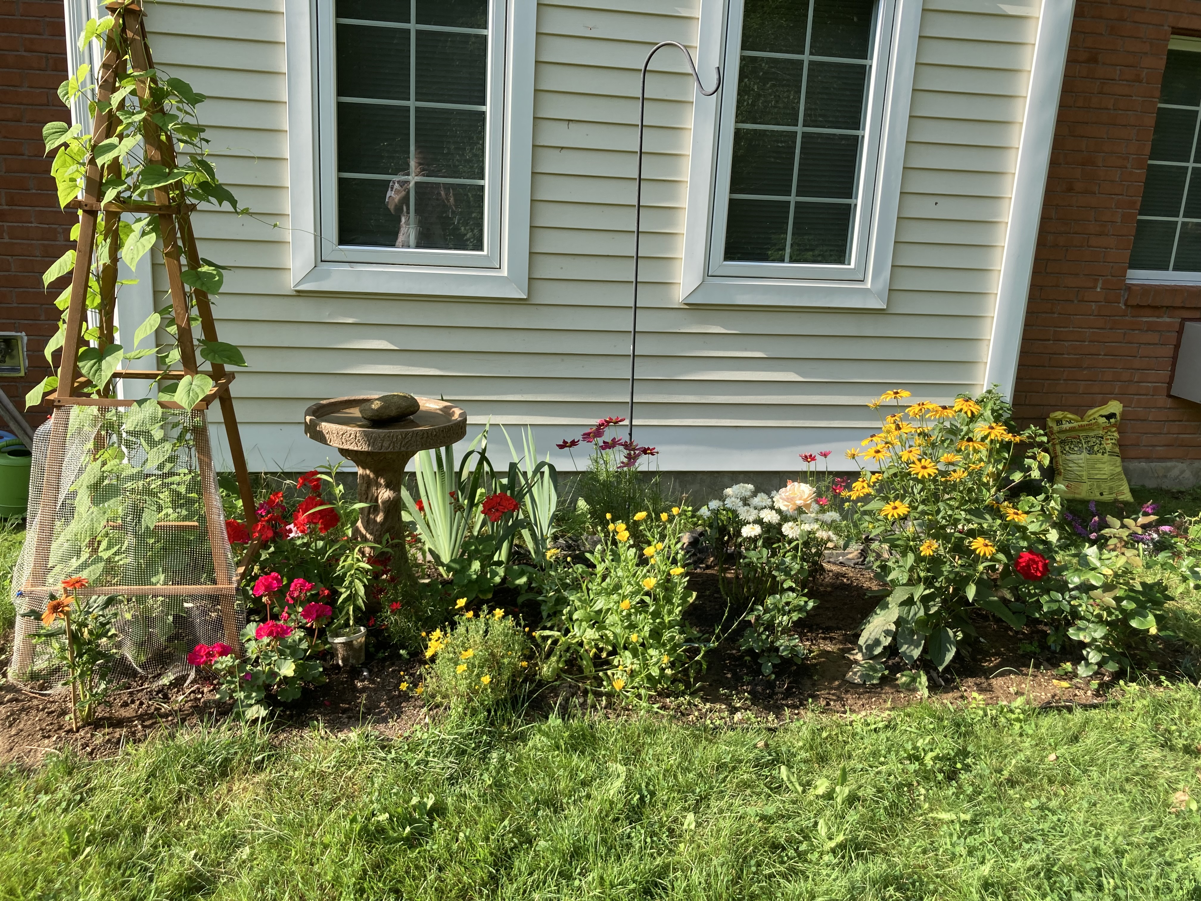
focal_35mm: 28
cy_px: 450
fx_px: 971
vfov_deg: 49.7
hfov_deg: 63.4
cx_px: 600
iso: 20
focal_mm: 3.99
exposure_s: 1/585
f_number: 1.8
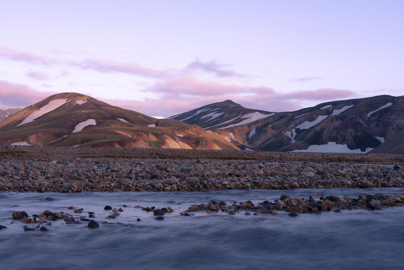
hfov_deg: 41.1
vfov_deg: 28.1
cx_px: 202
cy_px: 135
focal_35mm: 48
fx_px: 539
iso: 100
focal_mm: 48
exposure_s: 1/50
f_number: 13
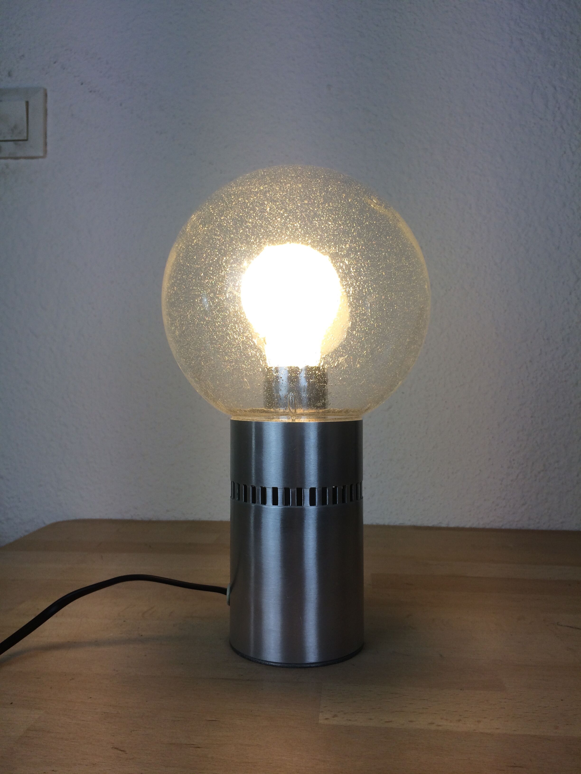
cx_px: 290
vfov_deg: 61.7
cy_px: 387
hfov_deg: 48.2
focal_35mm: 29
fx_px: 649
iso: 32
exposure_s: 1/221
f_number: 2.2
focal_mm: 4.15
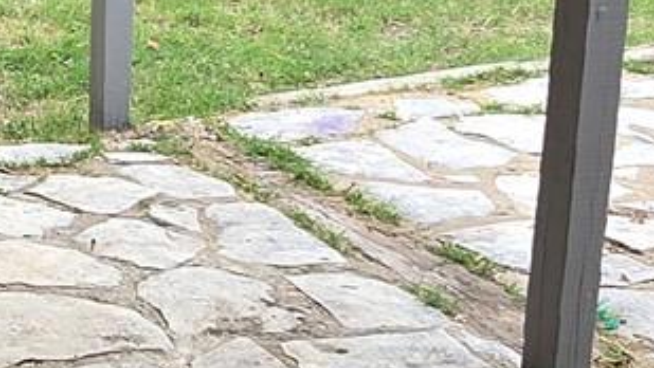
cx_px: -248
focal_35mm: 94
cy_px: -53
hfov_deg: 20.3
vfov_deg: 12.6
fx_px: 1631
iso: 50
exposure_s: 1/339
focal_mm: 2.2
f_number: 2.2
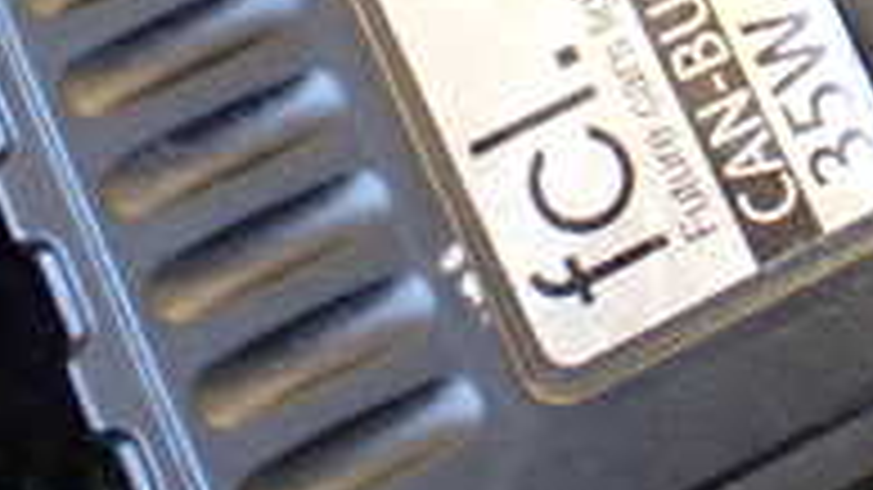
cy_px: -274
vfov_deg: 11.4
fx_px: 2337
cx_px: 1202
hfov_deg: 19.2
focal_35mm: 101
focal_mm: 5.4
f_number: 2.3
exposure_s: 1/80
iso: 800
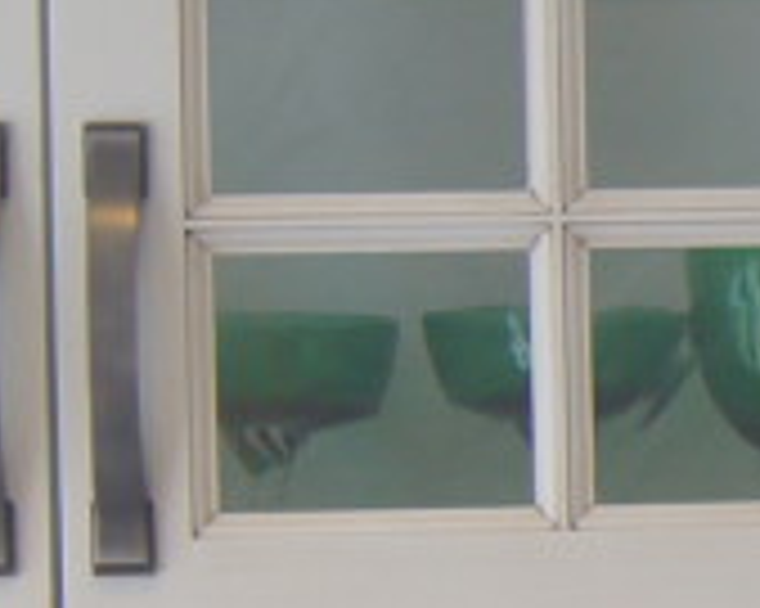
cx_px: 1920
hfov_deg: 7.1
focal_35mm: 256
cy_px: 707
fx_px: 5755
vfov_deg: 6.0
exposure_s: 1/160
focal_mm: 22
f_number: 4
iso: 400
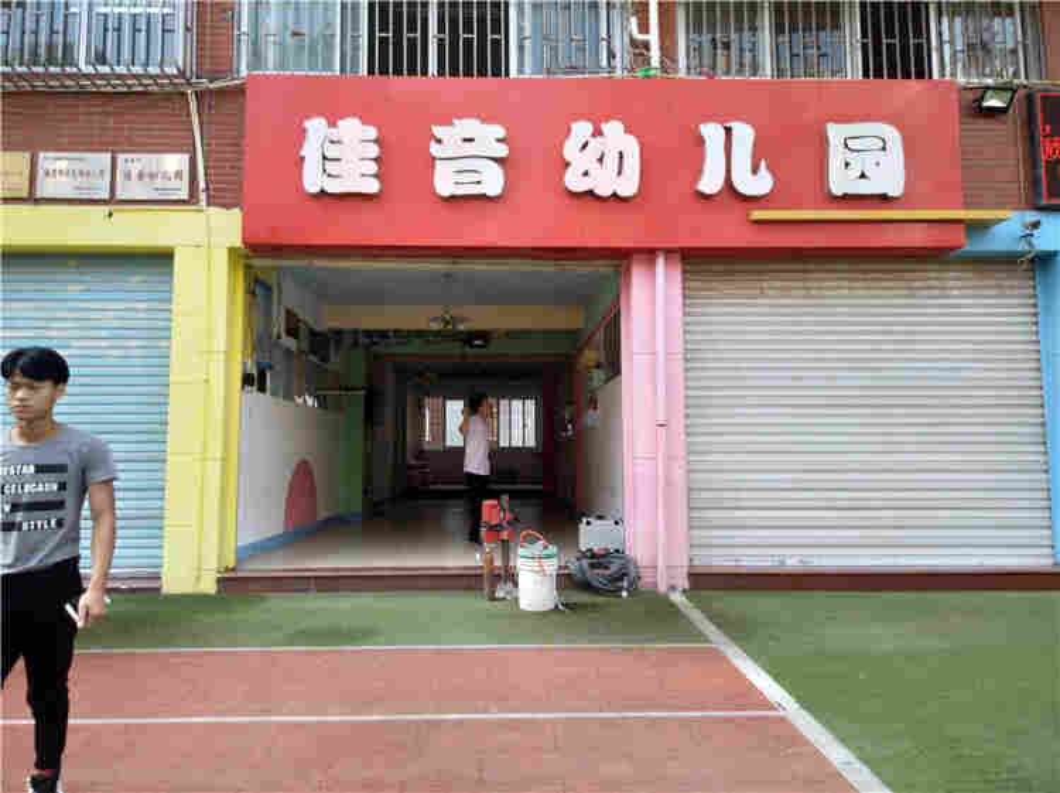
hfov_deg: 74.0
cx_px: 530
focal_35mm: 23
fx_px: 704
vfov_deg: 58.8
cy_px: 396
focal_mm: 4.04
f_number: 2
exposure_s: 1/102
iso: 100
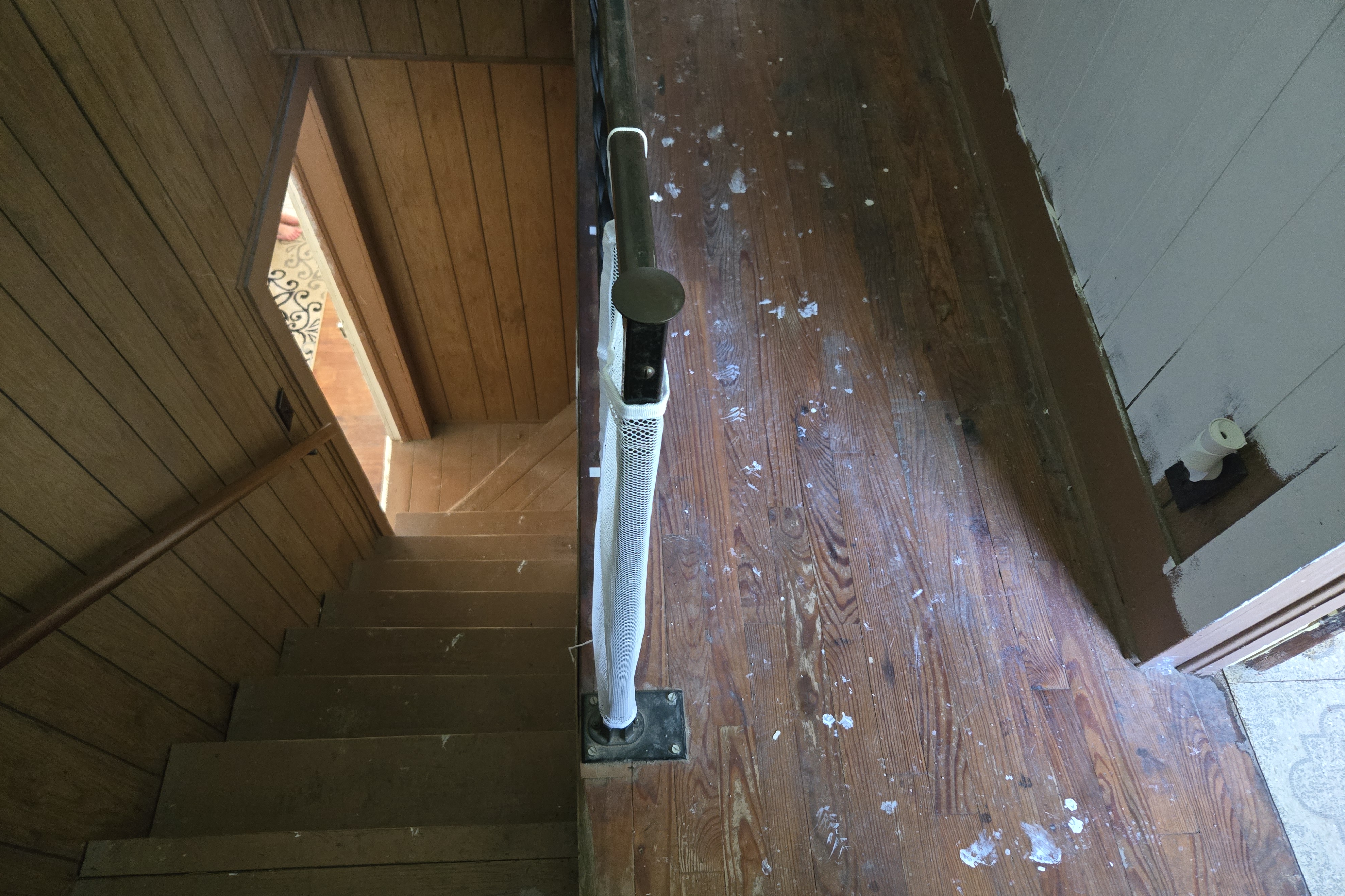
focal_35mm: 24
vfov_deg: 53.1
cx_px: 672
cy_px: 488
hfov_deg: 73.7
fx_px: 897
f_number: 1.8
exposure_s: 1/60
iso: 1600
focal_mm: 5.4
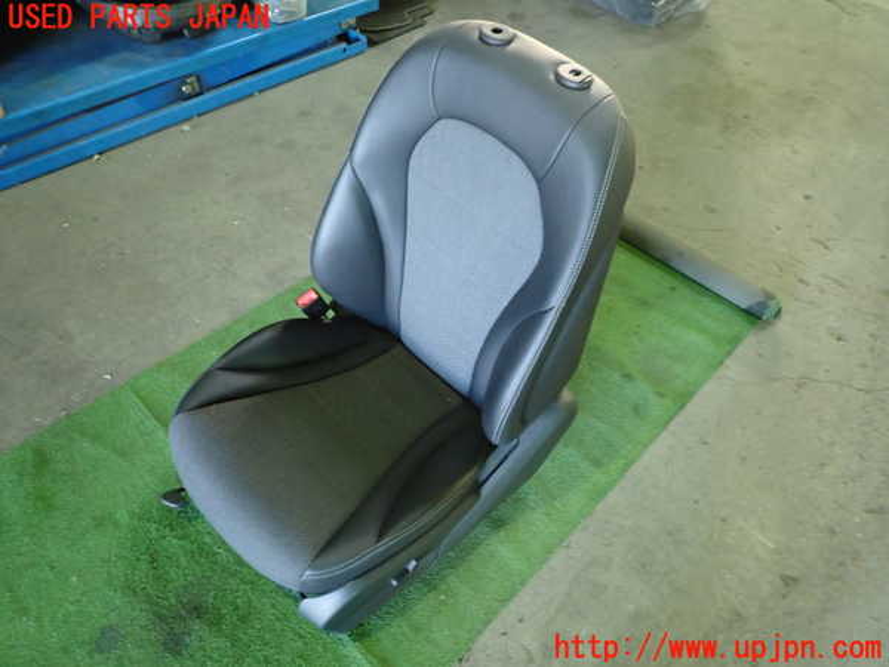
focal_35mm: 25
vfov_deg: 54.9
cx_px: 444
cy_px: 334
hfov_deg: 69.4
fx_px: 642
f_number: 2
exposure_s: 1/30
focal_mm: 4.5
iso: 500
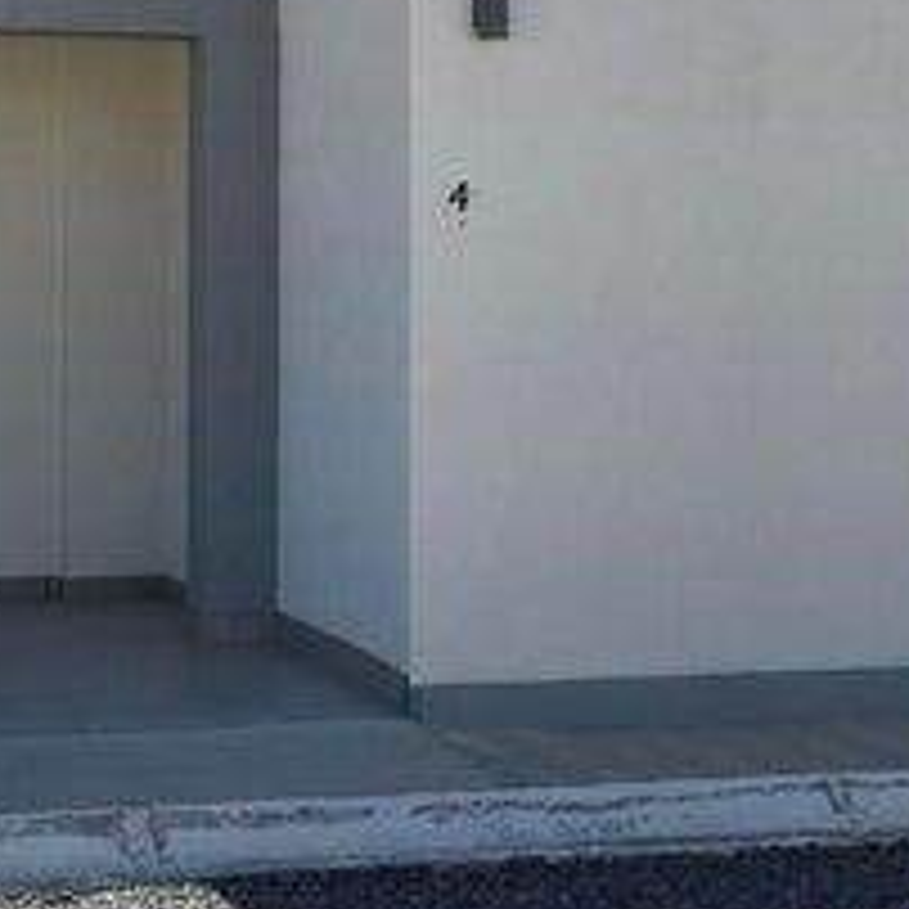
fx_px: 3060
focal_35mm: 103
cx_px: 540
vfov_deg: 16.7
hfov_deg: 16.9
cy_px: 148
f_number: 1.7
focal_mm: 6.3
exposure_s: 1/1093
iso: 12
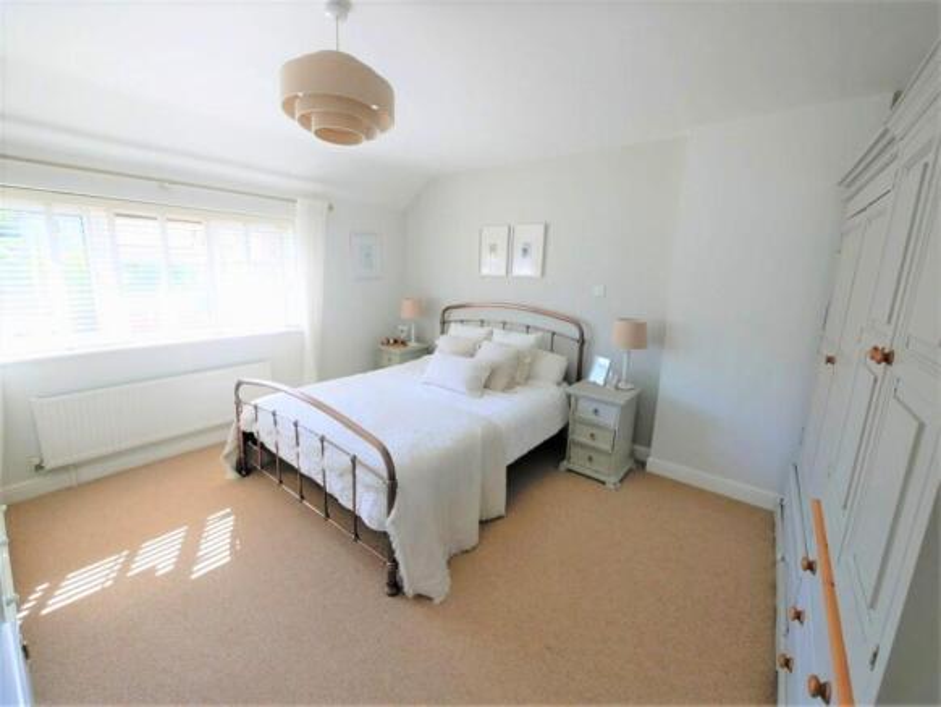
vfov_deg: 85.7
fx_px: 381
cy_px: 354
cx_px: 470
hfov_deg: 102.0
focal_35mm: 14
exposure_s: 1/80
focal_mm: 7
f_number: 4
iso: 200
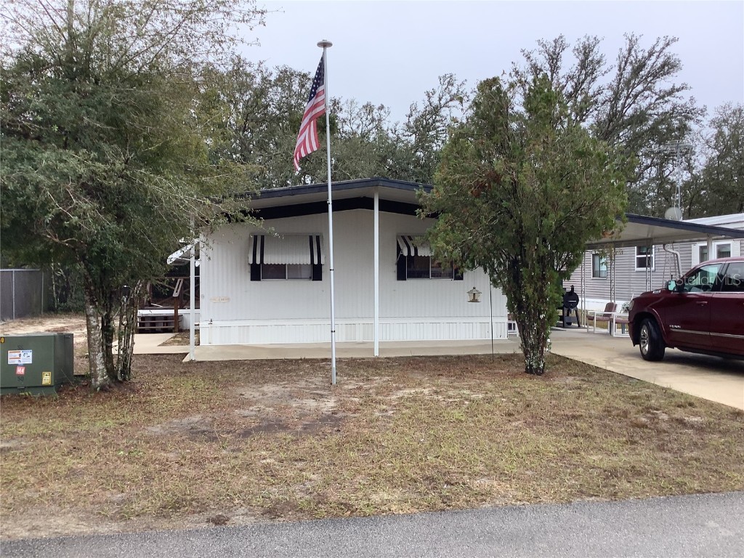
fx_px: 666
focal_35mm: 31
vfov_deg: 45.4
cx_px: 372
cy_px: 279
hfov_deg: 58.4
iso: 50
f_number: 2.4
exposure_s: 1/120
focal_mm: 3.3
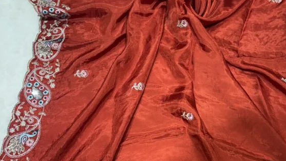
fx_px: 349
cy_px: 115
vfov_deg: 25.7
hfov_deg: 44.3
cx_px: 174
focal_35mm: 46
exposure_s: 1/111
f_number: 1.6
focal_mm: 5.96
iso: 50
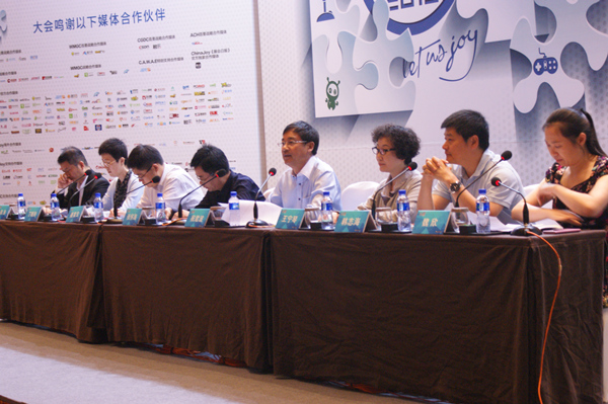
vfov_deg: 18.2
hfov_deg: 27.0
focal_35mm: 75
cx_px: 304
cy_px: 202
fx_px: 1266
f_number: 5.6
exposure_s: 1/20
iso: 800
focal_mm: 50
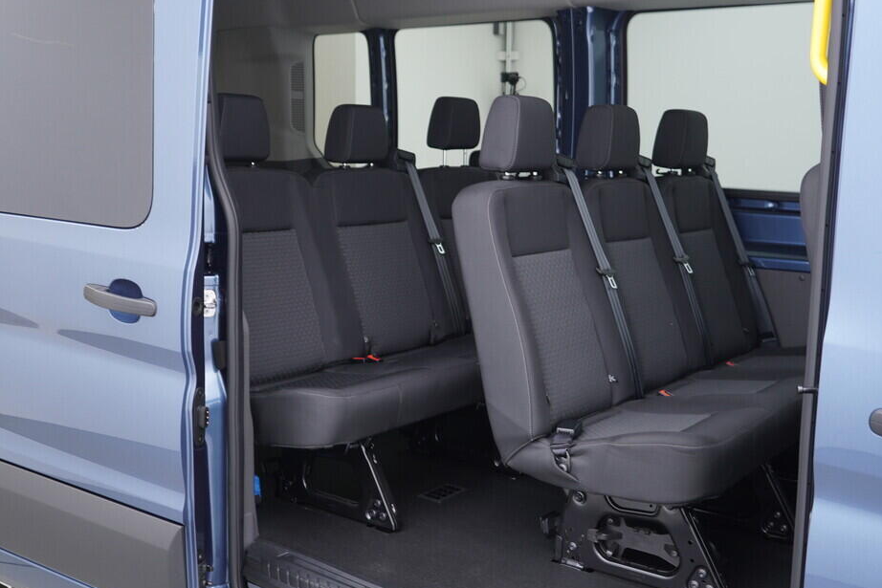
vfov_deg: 33.4
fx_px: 980
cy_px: 286
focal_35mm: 40
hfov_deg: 48.4
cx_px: 428
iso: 200
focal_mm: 24
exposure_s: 1/40
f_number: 2.8
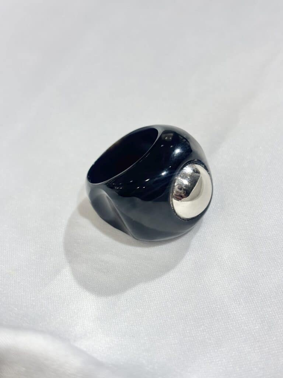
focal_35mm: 52
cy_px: 189
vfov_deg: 36.8
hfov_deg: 28.0
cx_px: 142
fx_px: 567
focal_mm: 5.96
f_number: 1.6
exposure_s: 1/185
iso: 32
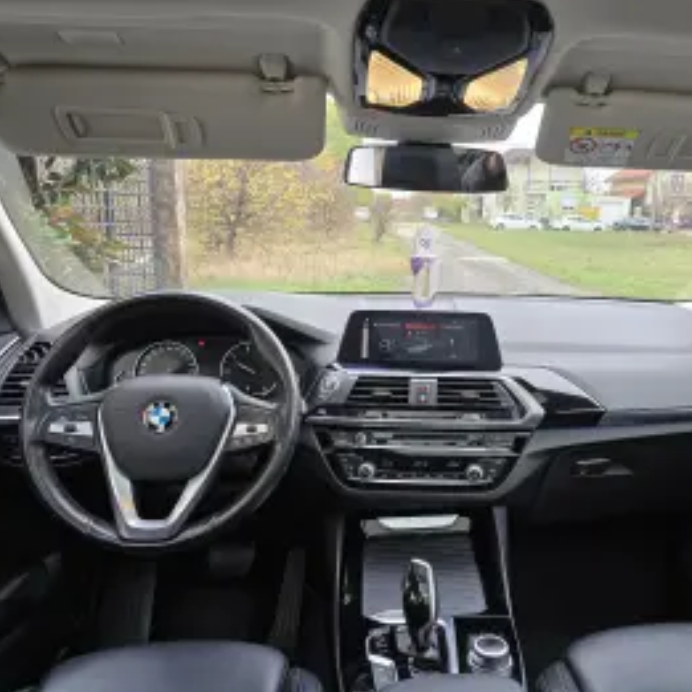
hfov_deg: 56.4
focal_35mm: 28
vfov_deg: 57.3
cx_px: 443
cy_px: 337
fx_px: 633
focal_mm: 6.3
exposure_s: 1/61
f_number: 1.7
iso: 50
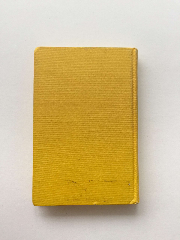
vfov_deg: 61.7
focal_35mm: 29
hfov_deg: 48.2
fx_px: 201
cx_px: 90
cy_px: 120
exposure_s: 1/60
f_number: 2.2
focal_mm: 4.15
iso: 40
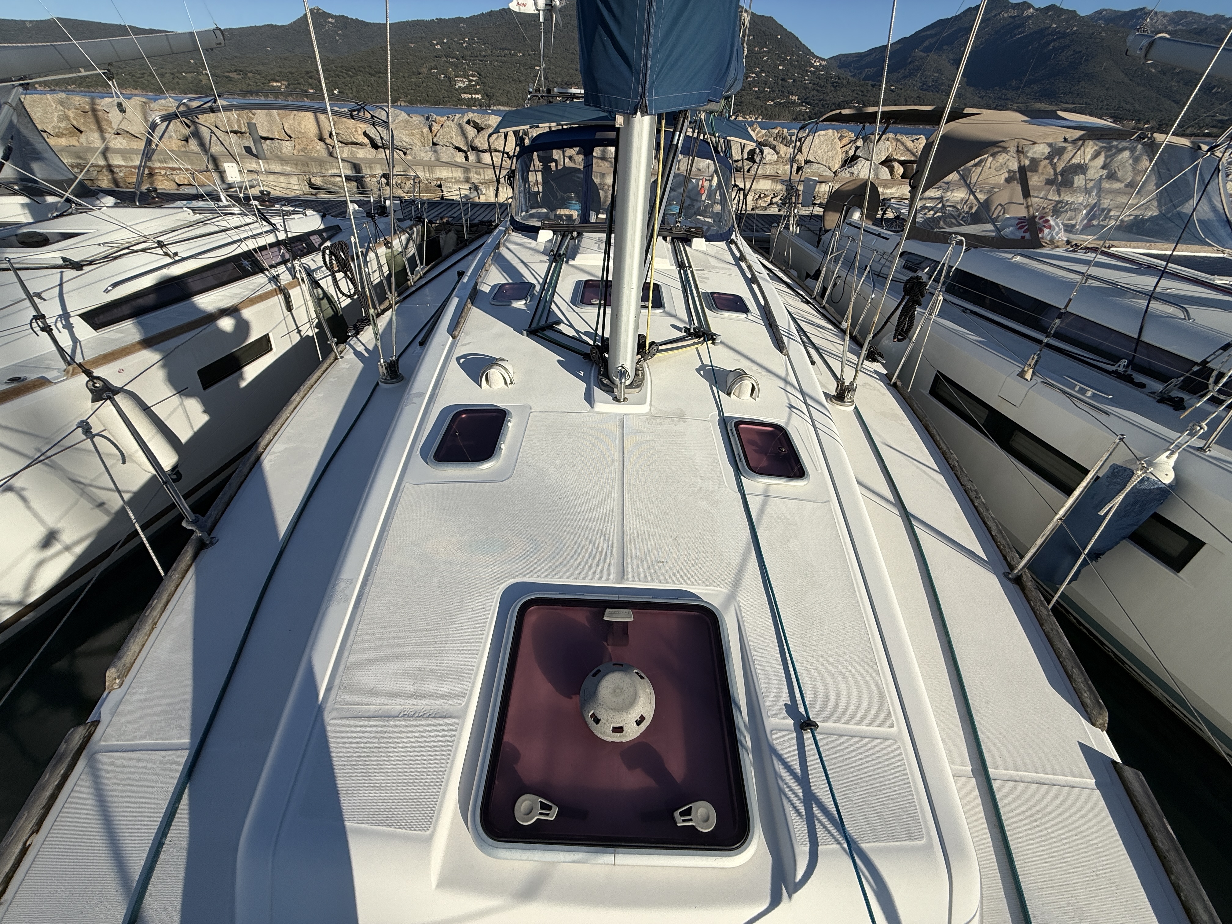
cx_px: 616
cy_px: 462
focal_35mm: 14
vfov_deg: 85.7
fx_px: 498
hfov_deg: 102.1
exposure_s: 1/4425
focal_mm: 2.22
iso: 50
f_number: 2.2
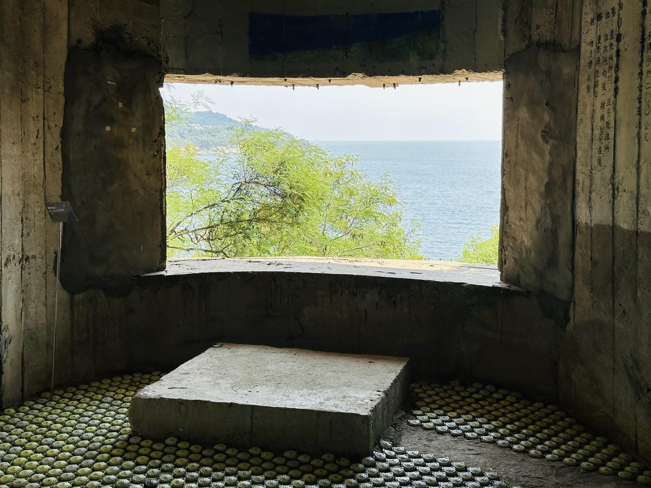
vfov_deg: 30.3
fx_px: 903
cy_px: 244
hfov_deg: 39.7
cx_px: 326
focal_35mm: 48
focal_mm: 6.86
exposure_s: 1/919
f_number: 1.78
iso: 64
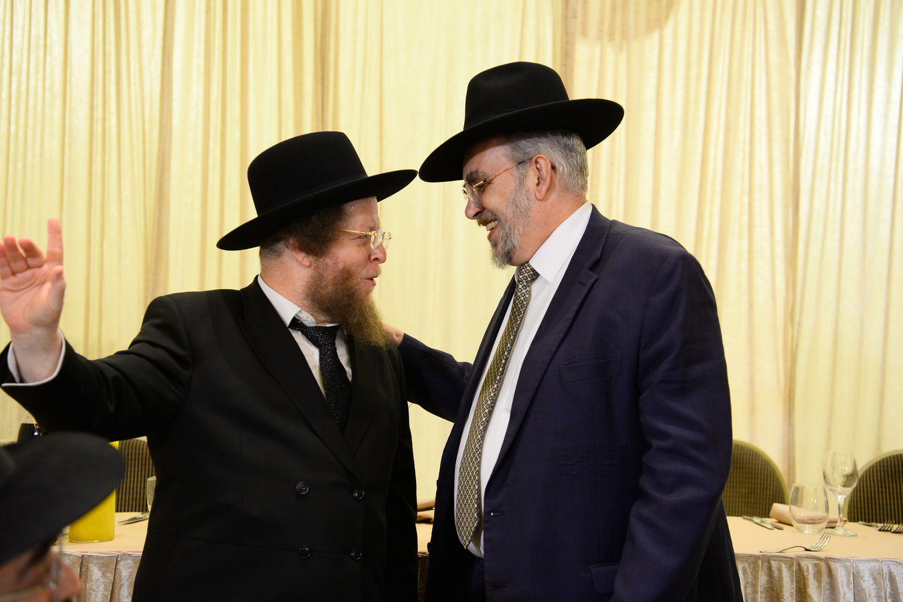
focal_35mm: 50
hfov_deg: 39.6
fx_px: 1254
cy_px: 301
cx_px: 452
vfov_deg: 27.0
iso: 2000
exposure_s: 1/160
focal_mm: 50
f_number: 3.5
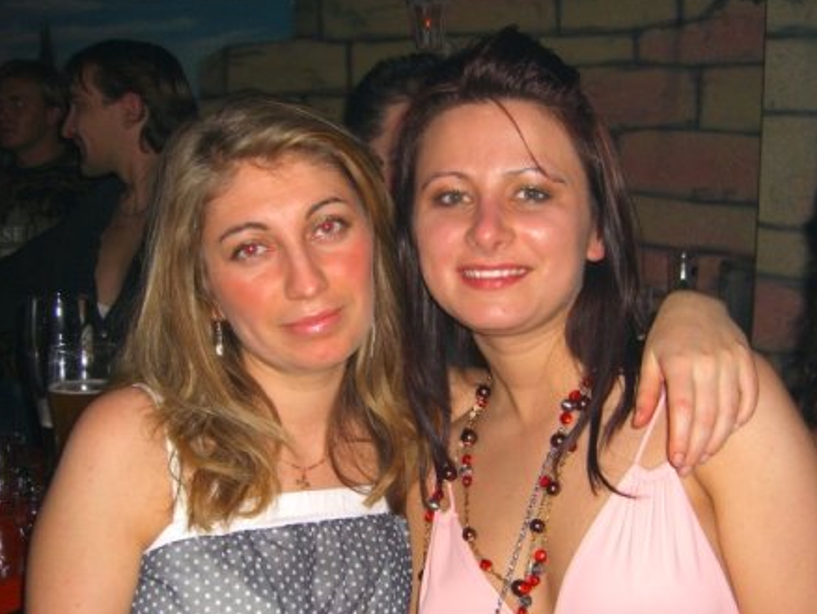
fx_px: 1228
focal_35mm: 52
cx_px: 423
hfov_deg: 36.8
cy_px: 379
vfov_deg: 28.0
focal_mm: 7.9
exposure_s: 1/60
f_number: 2.8
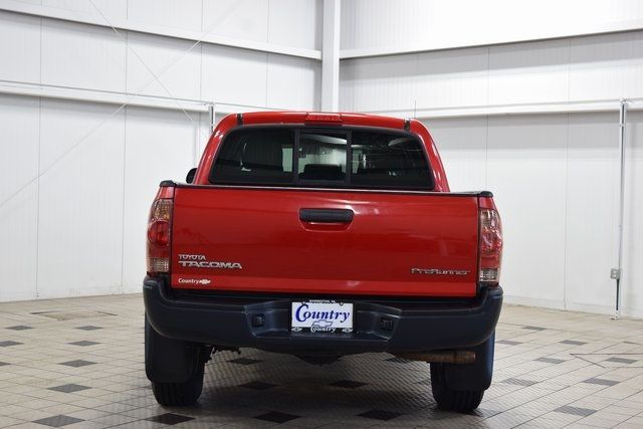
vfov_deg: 23.8
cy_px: 214
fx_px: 1018
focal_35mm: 57
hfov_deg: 35.0
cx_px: 322
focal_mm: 38
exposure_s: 1/15
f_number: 6.3
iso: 500
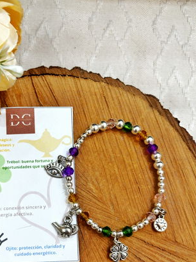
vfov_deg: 53.3
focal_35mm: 34
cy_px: 165
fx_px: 257
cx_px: 70
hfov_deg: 41.4
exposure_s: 1/100
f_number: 1.6
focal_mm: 5.96
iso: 80
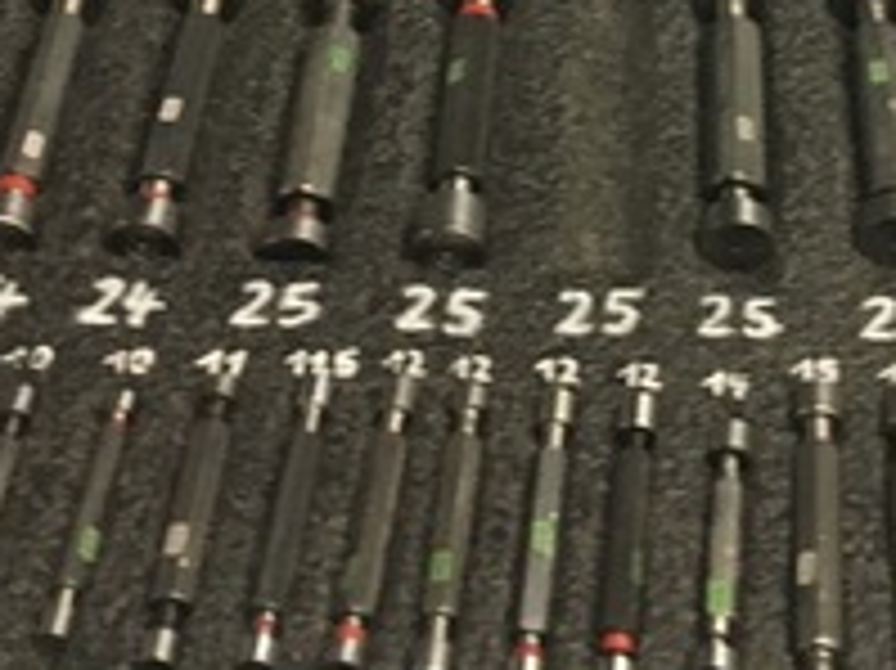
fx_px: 2639
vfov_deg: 13.7
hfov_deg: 19.0
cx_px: 752
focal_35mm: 102
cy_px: -317
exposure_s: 1/17
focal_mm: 4.15
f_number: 2.2
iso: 200
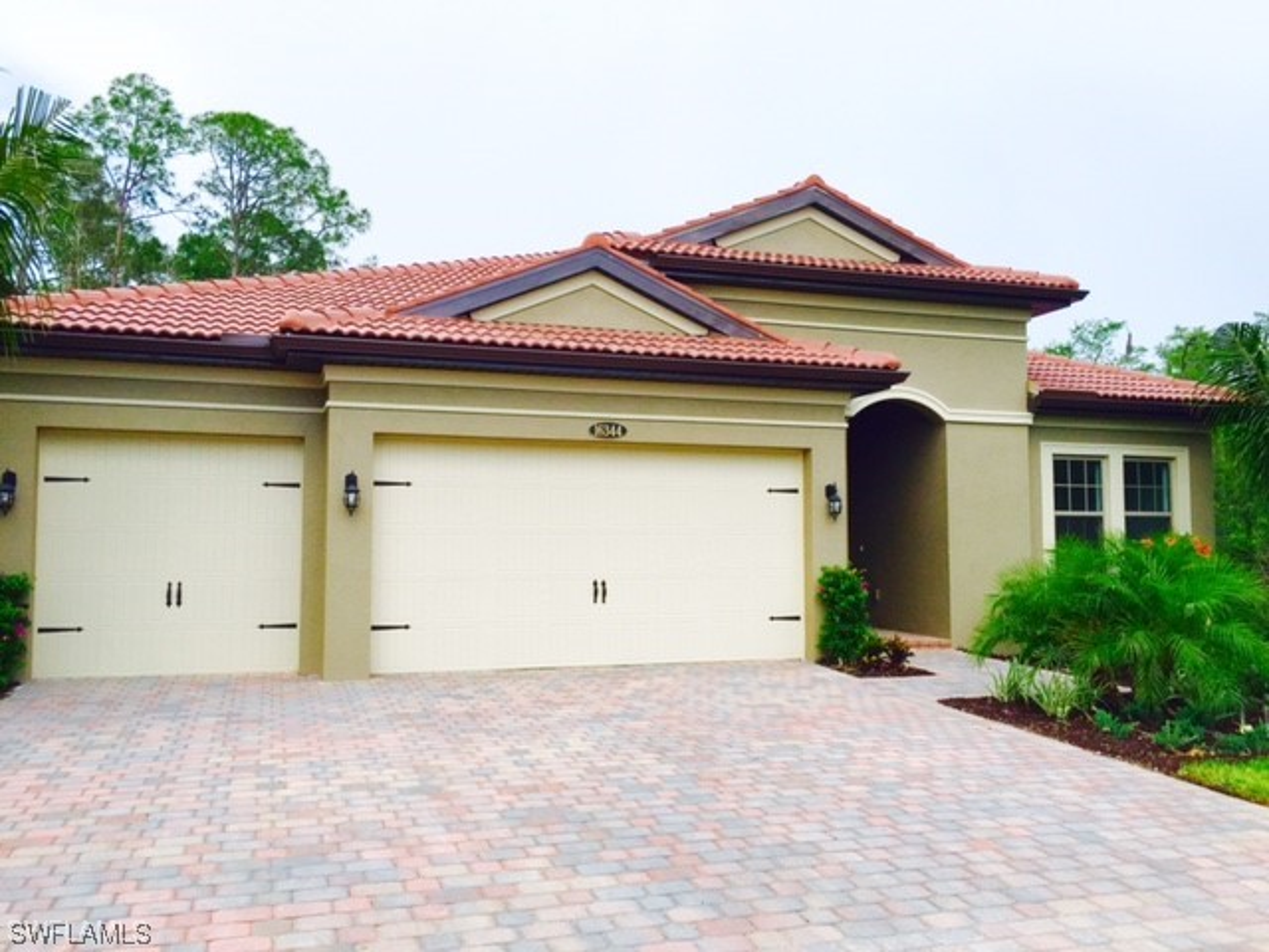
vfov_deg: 48.2
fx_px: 1063
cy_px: 476
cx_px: 634
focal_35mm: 29
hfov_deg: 61.7
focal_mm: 4.15
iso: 32
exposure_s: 1/1883
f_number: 2.2
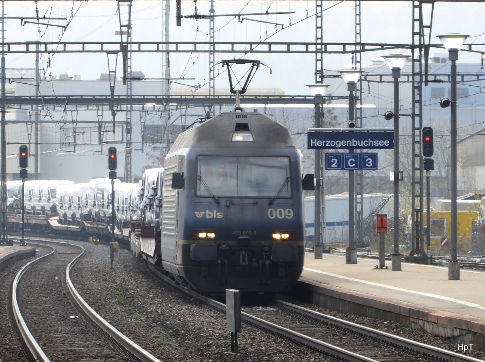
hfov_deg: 5.1
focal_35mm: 386
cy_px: 181
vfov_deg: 3.8
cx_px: 242
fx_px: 5397
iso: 80
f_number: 6
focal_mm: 62.1
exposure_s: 1/100
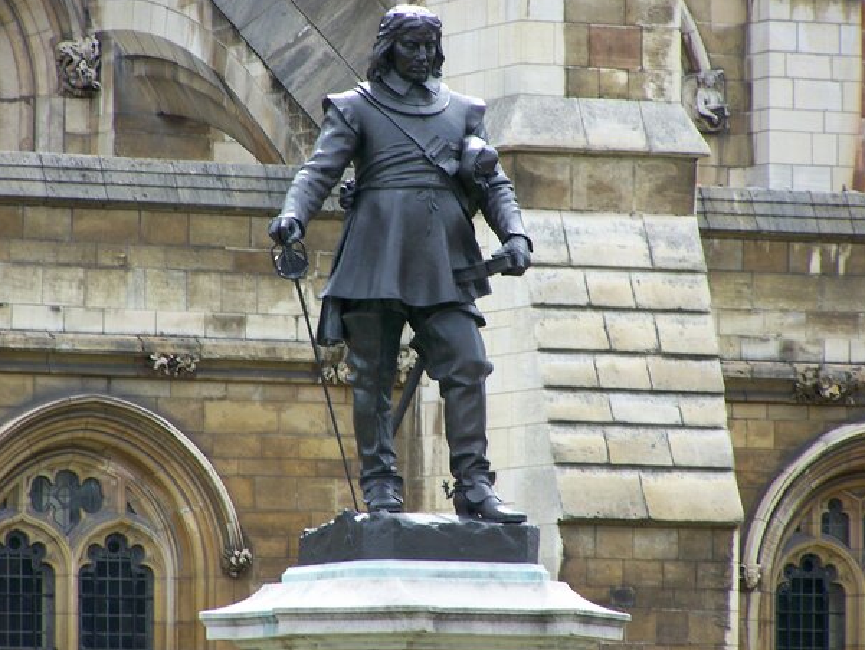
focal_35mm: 337
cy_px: 318
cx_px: 424
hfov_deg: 5.9
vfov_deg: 4.4
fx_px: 8430
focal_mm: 52.6
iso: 100
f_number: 3.4
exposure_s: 1/250
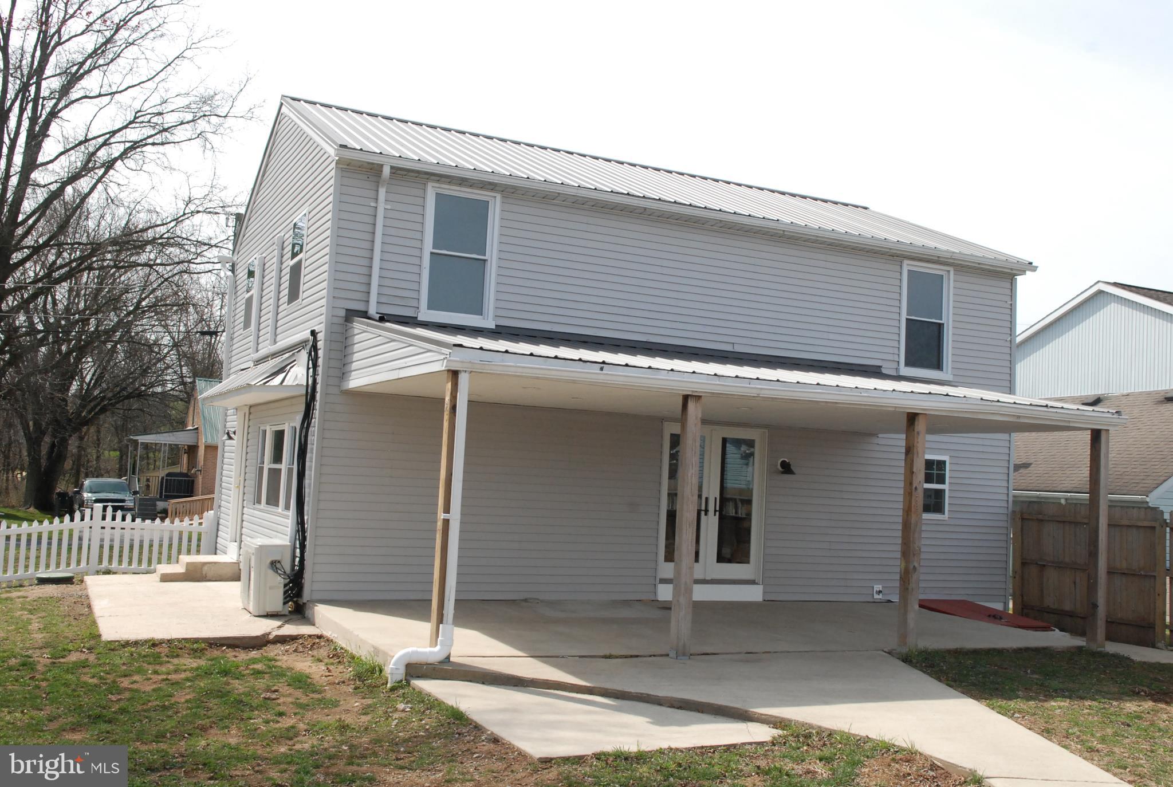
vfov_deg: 38.5
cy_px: 394
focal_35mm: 34
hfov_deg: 55.0
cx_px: 586
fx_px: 1126
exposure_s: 1/500
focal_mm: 23
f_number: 11
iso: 800
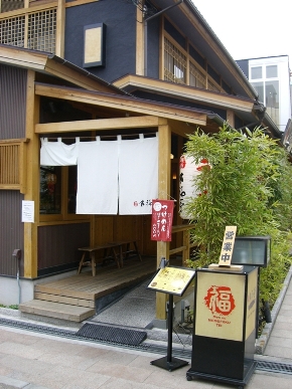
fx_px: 428
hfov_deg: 37.7
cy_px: 194
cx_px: 146
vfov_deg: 49.0
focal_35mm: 38
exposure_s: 1/200
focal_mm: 6.2
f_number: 2.7
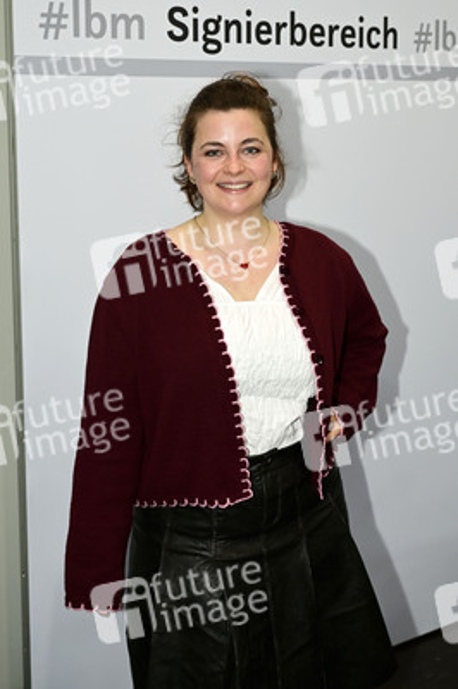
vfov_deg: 47.4
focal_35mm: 41
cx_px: 229
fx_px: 784
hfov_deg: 32.6
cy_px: 344
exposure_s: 1/200
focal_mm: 41
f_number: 5
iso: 1600
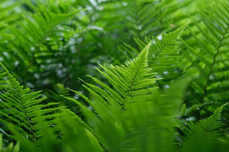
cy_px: 76
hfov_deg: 22.6
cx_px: 114
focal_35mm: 90
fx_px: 572
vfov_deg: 15.2
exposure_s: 1/90
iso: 160
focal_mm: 60
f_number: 2.8
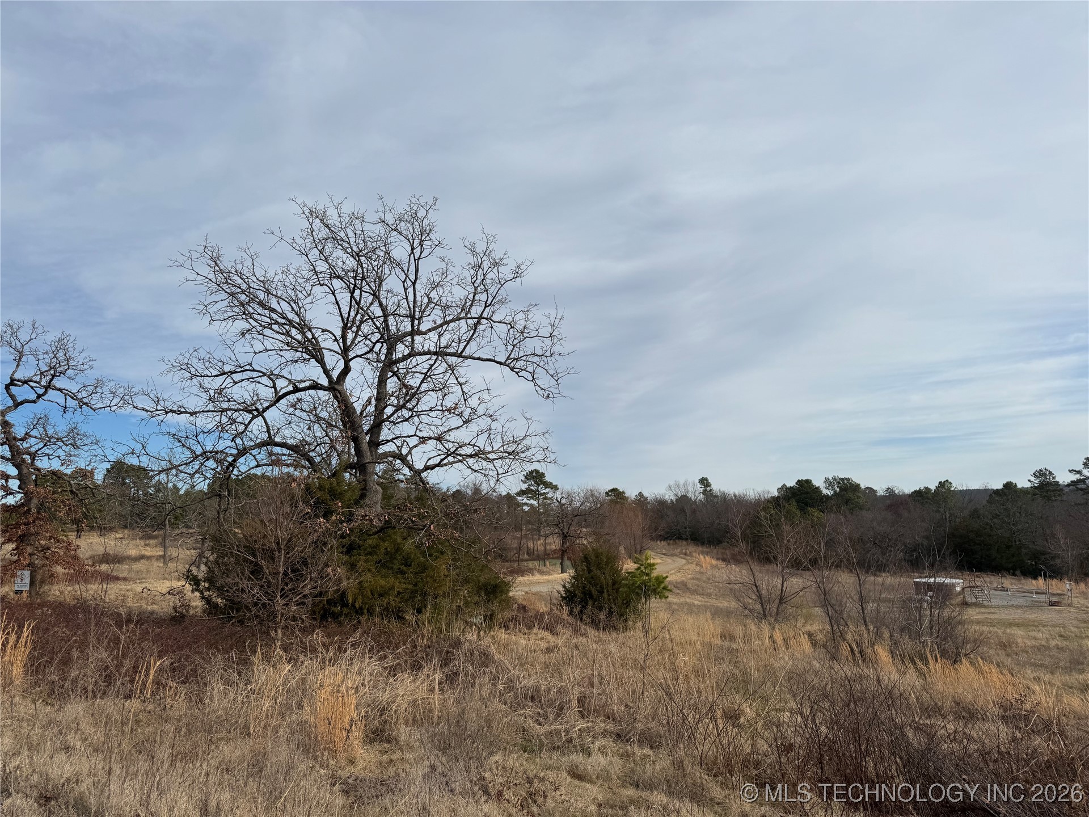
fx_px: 755
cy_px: 408
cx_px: 544
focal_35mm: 24
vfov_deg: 56.8
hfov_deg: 71.6
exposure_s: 1/6410
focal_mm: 6.76
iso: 80
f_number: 1.78
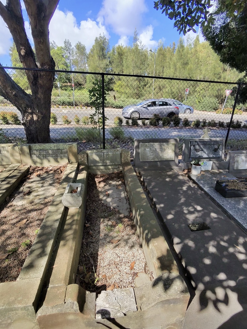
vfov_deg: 106.2
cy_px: 164
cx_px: 124
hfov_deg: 89.9
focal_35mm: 13
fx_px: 124
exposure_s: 1/588
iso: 54
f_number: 2.2
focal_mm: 2.24
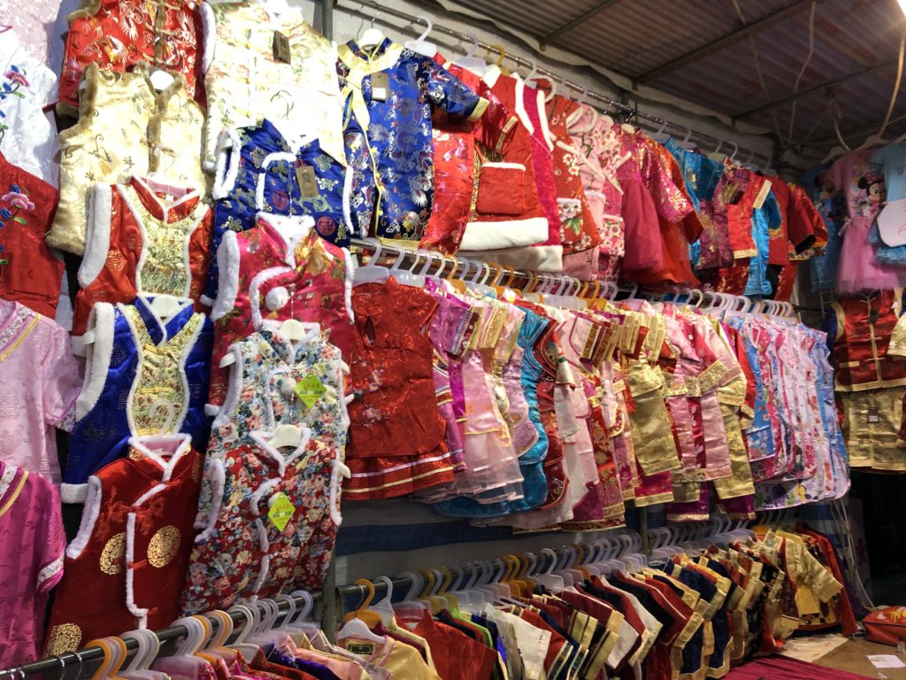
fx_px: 733
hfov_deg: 63.4
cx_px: 453
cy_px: 340
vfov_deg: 49.7
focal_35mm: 28
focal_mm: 4
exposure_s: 1/100
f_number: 1.8
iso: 32
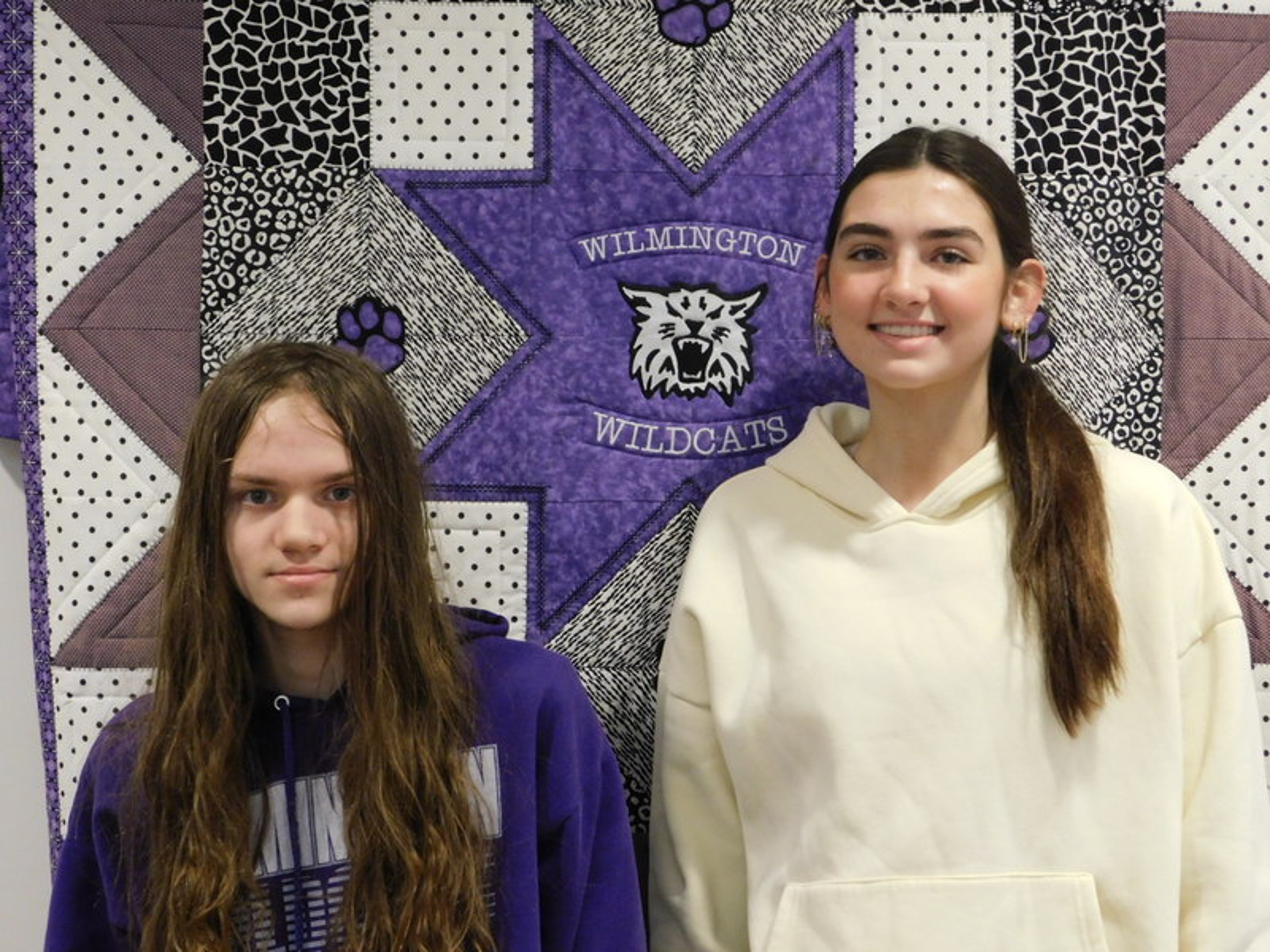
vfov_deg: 24.8
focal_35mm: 59
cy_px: 476
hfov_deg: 32.7
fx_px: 2165
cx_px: 635
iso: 400
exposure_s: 1/15
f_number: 4
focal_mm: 10.4
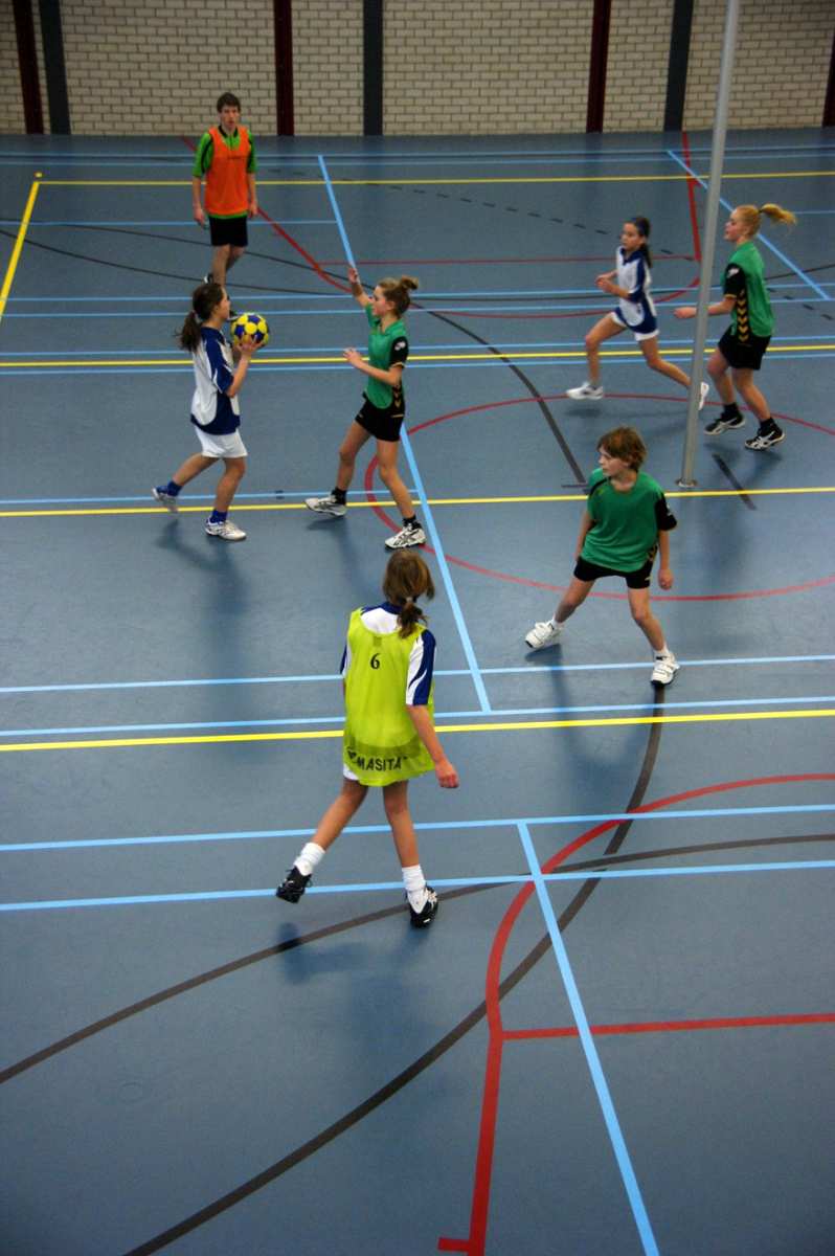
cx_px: 418
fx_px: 1830
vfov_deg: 37.9
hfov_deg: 25.7
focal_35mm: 52
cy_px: 628
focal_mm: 35
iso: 800
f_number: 4.5
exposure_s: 1/160
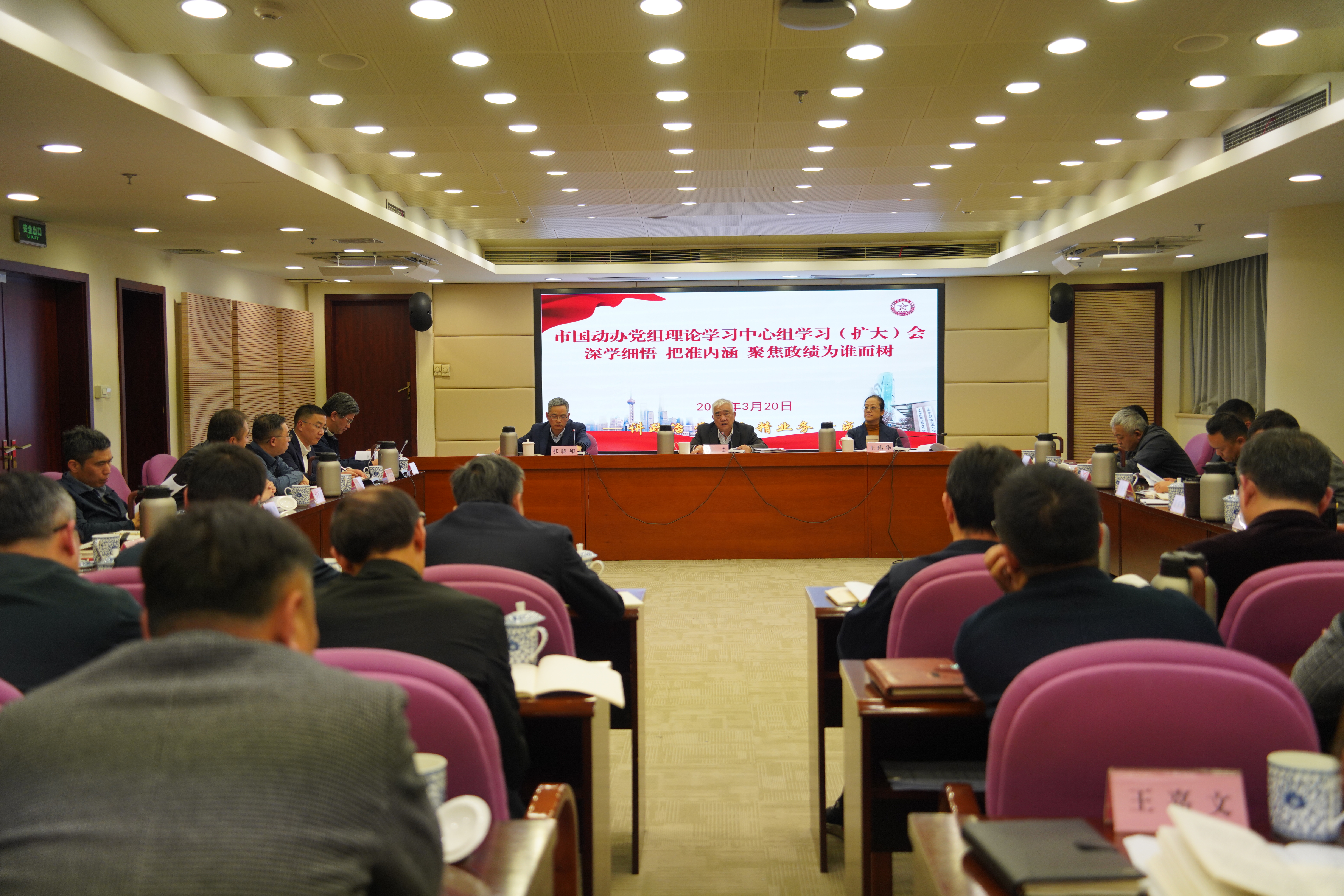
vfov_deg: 32.6
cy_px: 448
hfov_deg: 47.4
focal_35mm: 41
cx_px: 672
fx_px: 1531
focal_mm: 41
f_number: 3.2
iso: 640
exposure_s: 1/160
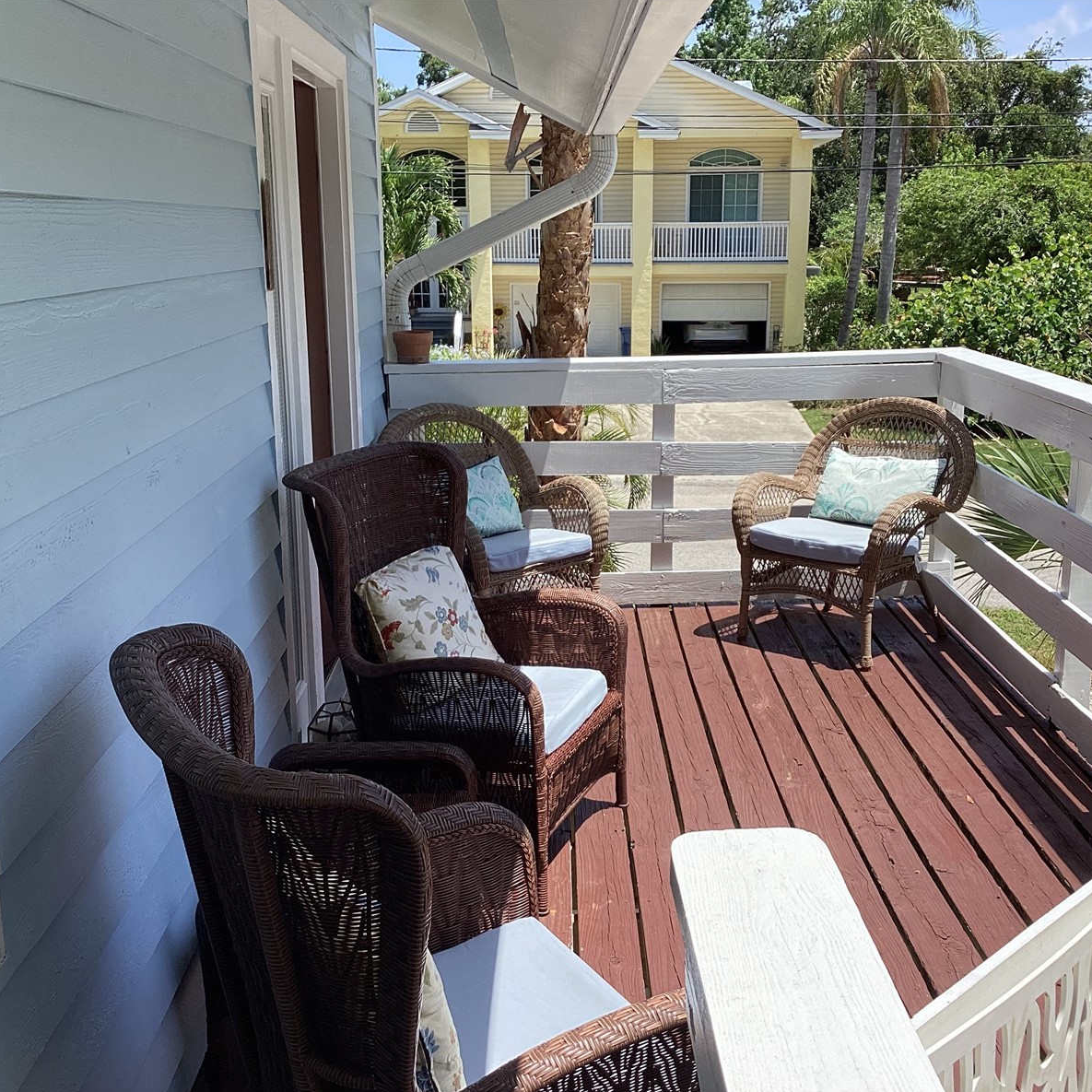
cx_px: 566
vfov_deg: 44.9
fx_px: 1321
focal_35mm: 37
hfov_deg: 44.9
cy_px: 550
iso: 25
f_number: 2.4
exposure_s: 1/762
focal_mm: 3.3
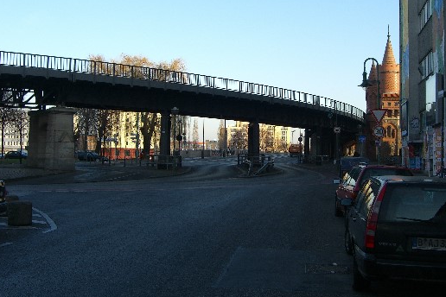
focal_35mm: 47
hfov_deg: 41.9
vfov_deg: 28.6
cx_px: 242
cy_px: 127
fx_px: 582
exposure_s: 1/250
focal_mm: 7.9
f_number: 4
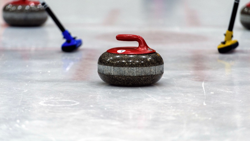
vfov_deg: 5.4
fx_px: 1478
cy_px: 59
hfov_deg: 9.7
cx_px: 118
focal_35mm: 223
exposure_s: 1/160
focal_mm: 195
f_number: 2.8
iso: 1000
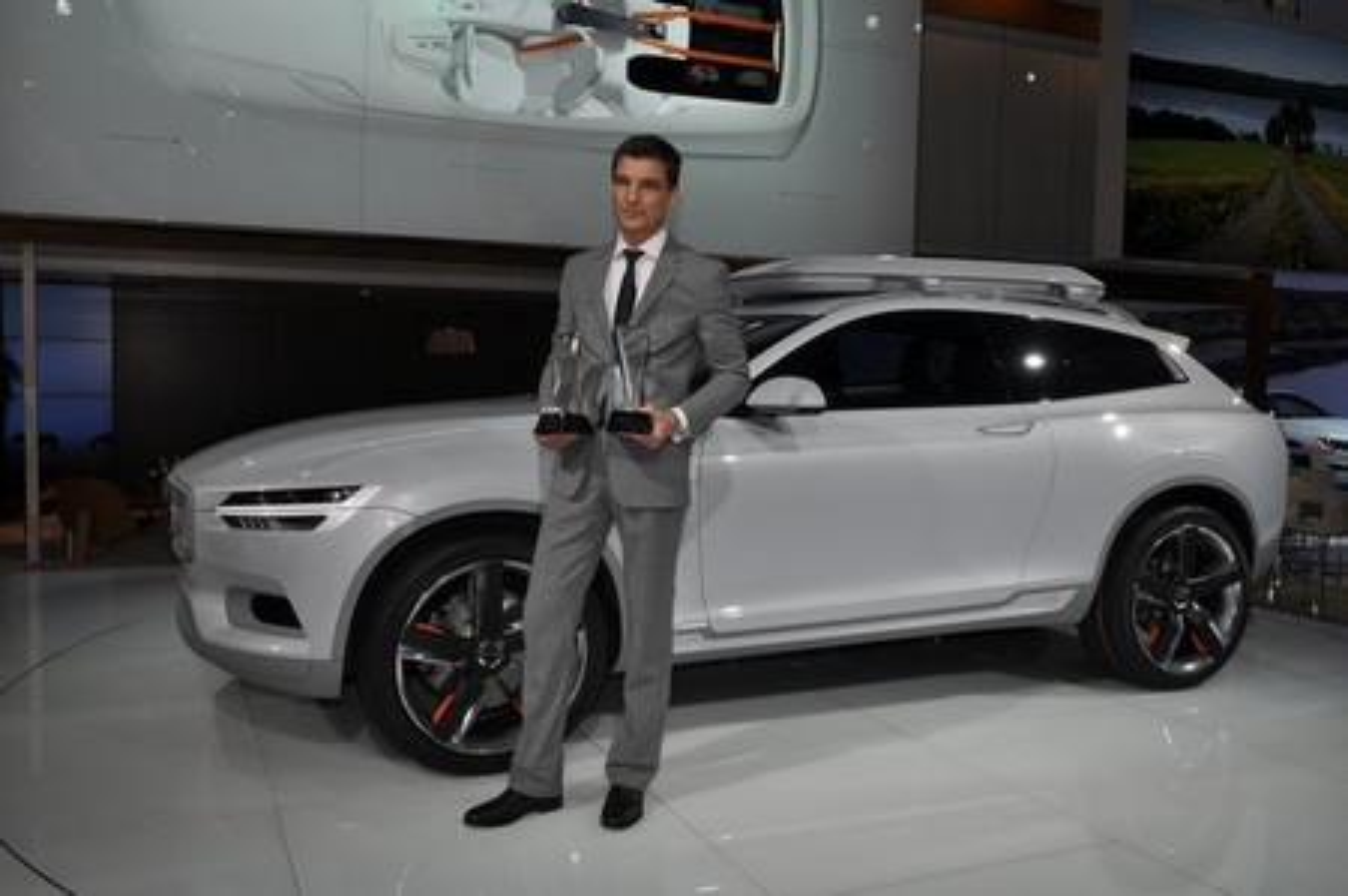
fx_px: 1122
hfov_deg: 62.0
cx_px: 674
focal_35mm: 30
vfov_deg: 43.5
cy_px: 448
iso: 200
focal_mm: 20
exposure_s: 1/200
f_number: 9
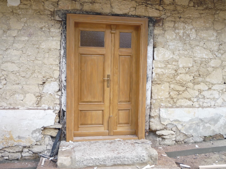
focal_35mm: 36
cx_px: 113
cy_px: 84
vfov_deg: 39.7
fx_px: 235
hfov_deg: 51.4
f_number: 3.3
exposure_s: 1/80
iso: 100
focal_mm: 5.2
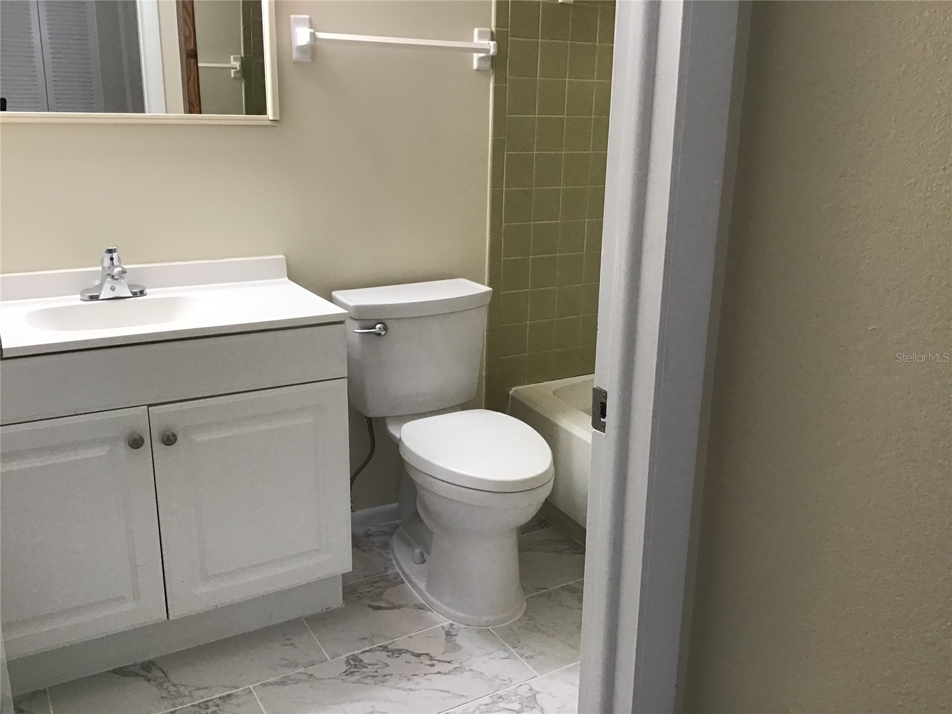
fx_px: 853
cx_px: 476
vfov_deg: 45.4
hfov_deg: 58.4
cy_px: 357
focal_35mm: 31
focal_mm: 3.3
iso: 64
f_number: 2.4
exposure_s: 1/30
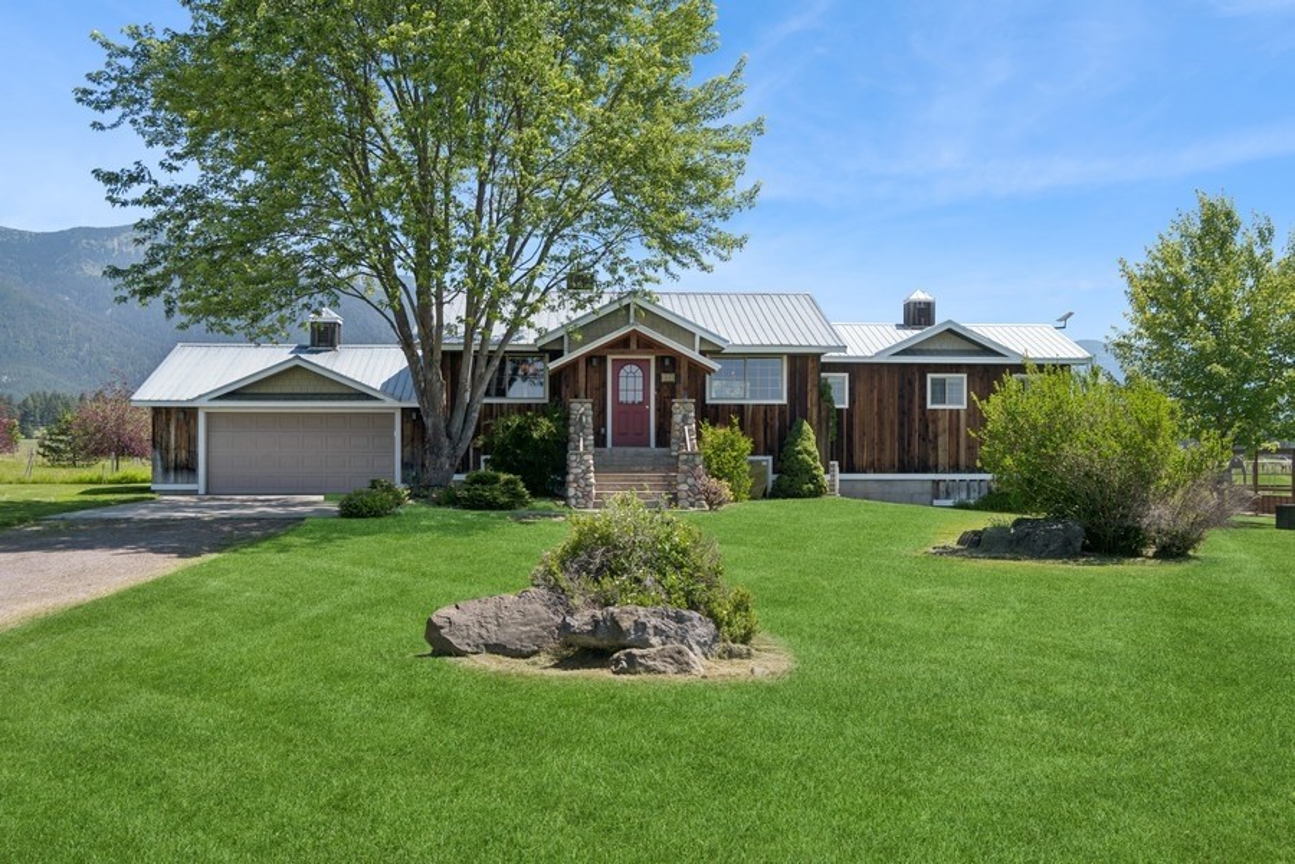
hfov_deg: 53.1
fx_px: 1295
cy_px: 432
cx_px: 648
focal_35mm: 36
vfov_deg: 36.9
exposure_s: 1/640
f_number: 6.3
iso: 100
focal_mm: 24
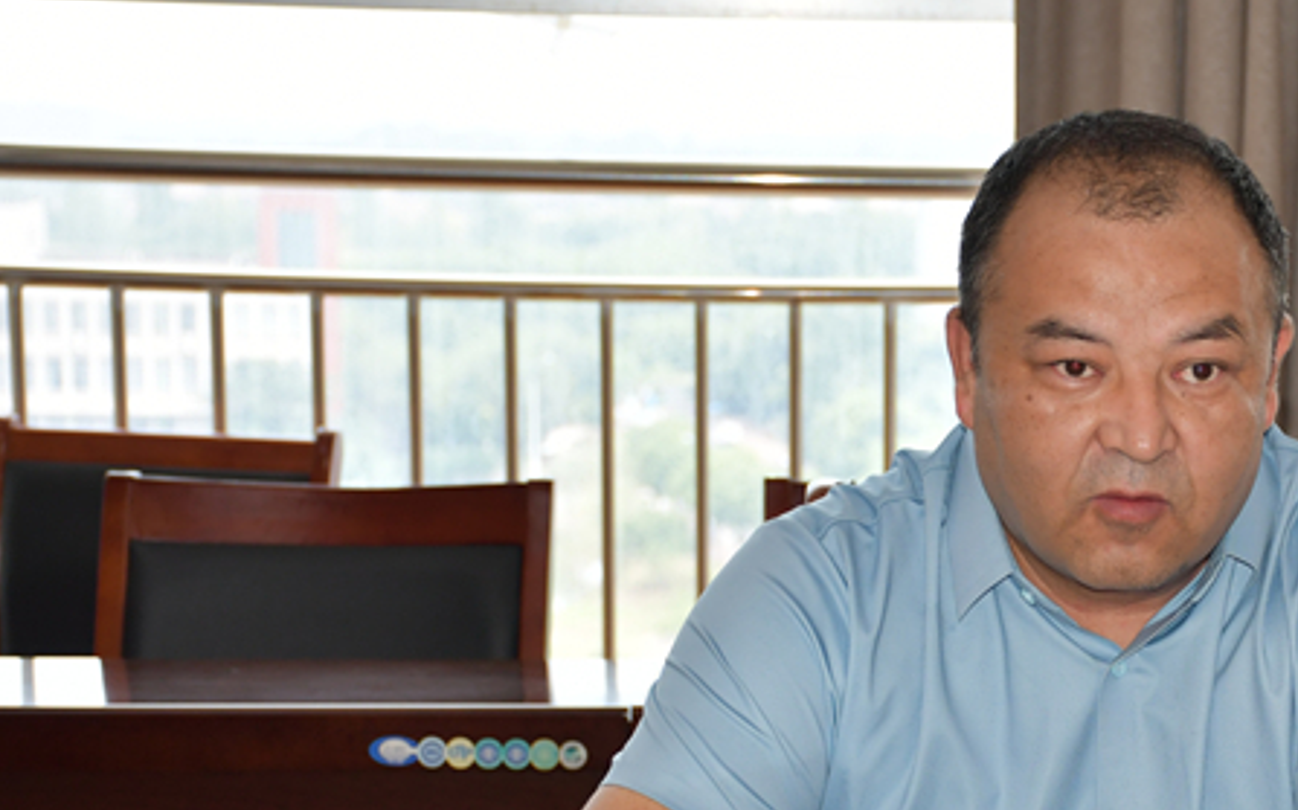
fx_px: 4067
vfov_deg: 11.3
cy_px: 655
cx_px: 1089
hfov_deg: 17.9
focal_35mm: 115
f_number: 4.5
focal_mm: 42
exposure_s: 1/125
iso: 320
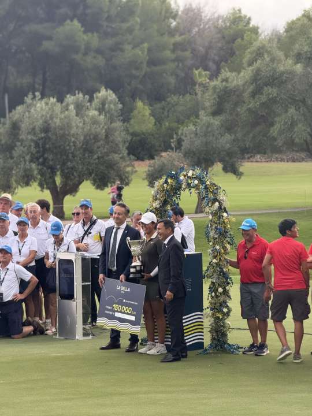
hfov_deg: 12.3
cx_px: 156
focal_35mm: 120
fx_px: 1442
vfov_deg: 16.4
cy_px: 208
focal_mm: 15.66
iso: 160
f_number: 2.8
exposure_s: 1/99
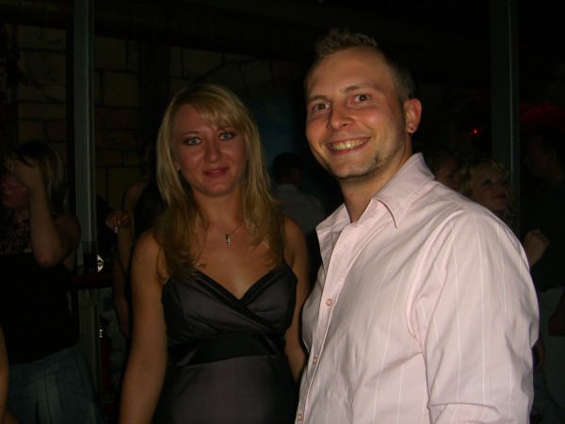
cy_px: 212
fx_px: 620
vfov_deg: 37.7
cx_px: 282
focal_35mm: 38
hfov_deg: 49.0
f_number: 2.8
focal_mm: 7.9
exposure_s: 1/60
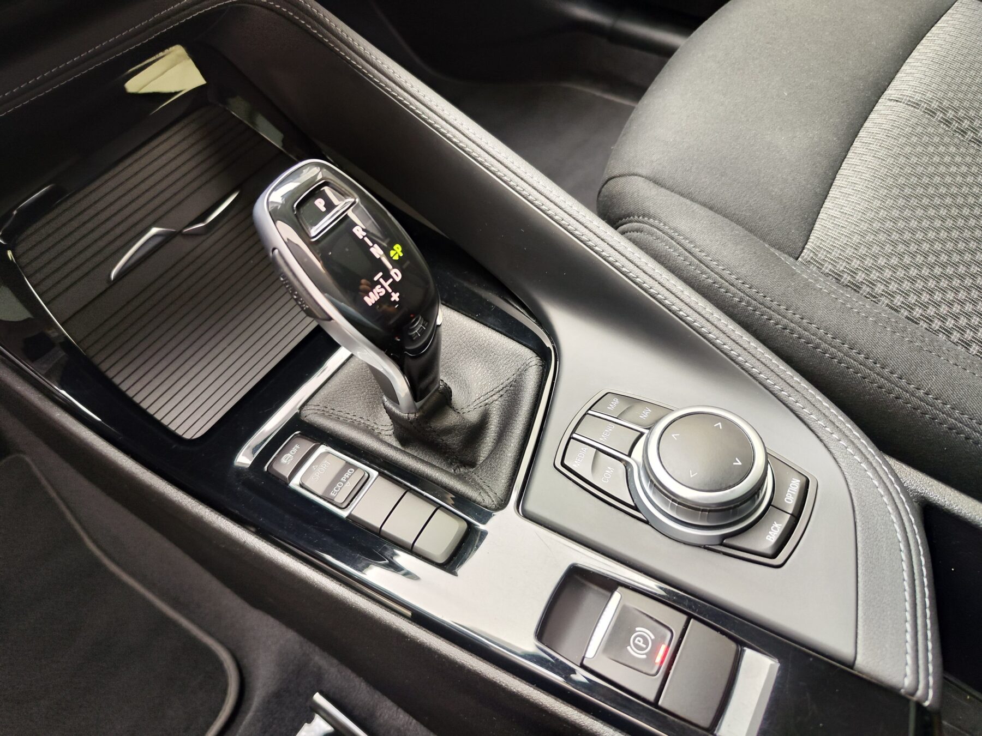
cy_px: 368
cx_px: 491
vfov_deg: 58.9
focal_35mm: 23
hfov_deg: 73.9
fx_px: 652
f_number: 1.69
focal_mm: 7.01
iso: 476
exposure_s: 1/50
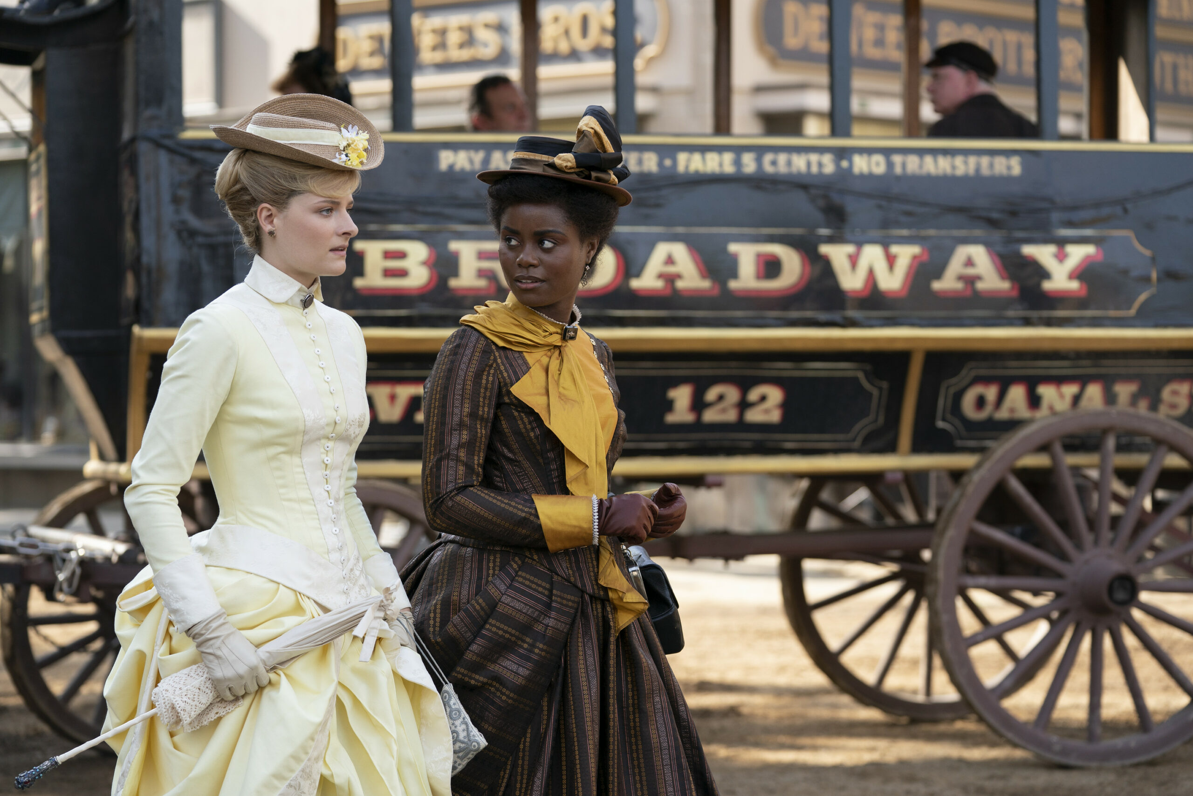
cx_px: 596
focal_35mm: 102
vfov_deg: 13.4
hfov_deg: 20.0
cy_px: 398
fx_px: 3380
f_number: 3.5
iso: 320
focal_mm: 102
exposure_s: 1/800
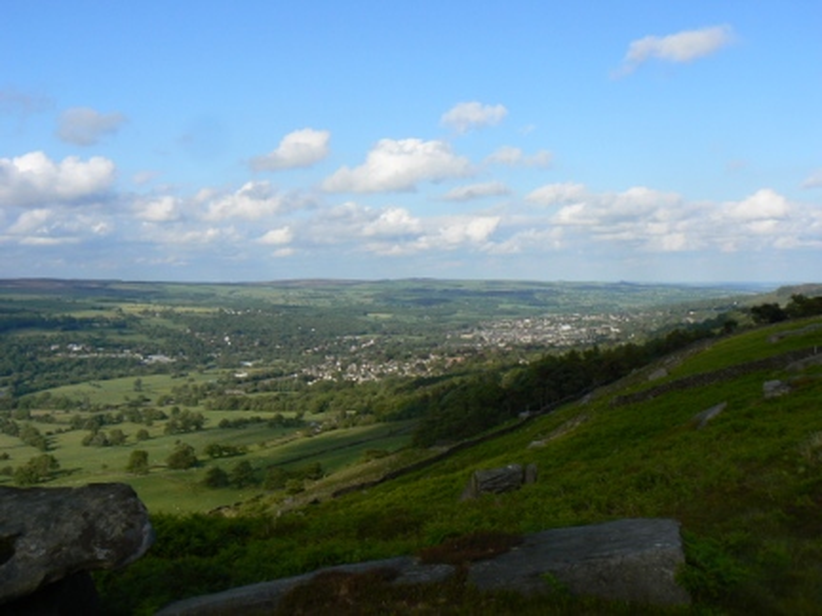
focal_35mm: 36
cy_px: 308
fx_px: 855
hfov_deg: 51.4
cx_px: 411
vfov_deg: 39.7
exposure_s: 1/500
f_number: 6.3
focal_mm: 6
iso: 80
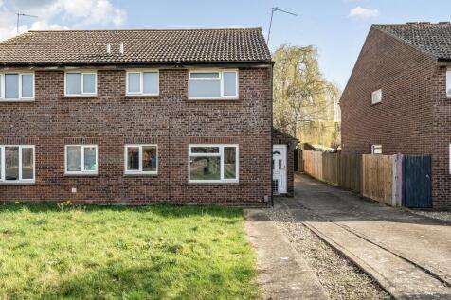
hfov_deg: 71.5
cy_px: 150
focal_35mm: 25
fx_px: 313
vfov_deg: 51.3
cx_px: 226
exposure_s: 1/160
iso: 400
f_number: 8
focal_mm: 17
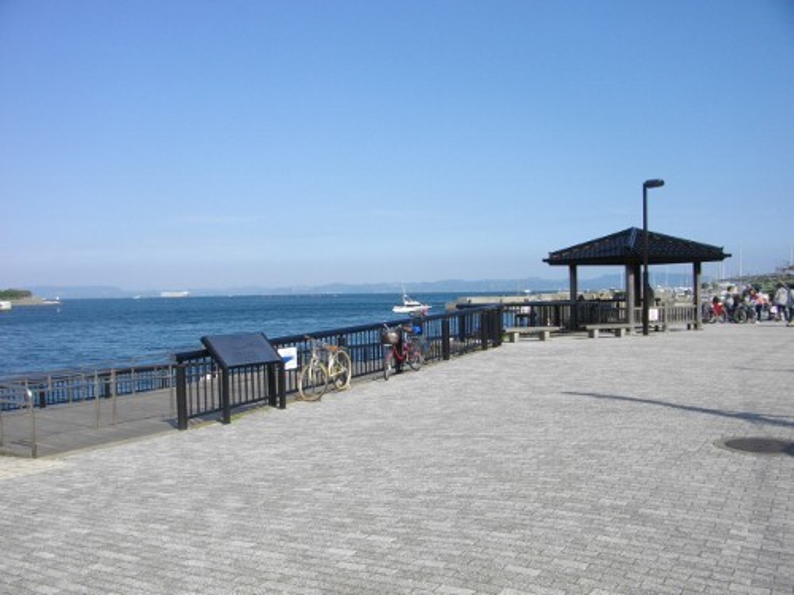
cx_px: 397
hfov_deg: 56.8
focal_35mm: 32
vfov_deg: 44.2
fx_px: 734
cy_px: 298
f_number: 5.5
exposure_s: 1/400
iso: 100
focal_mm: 5.7
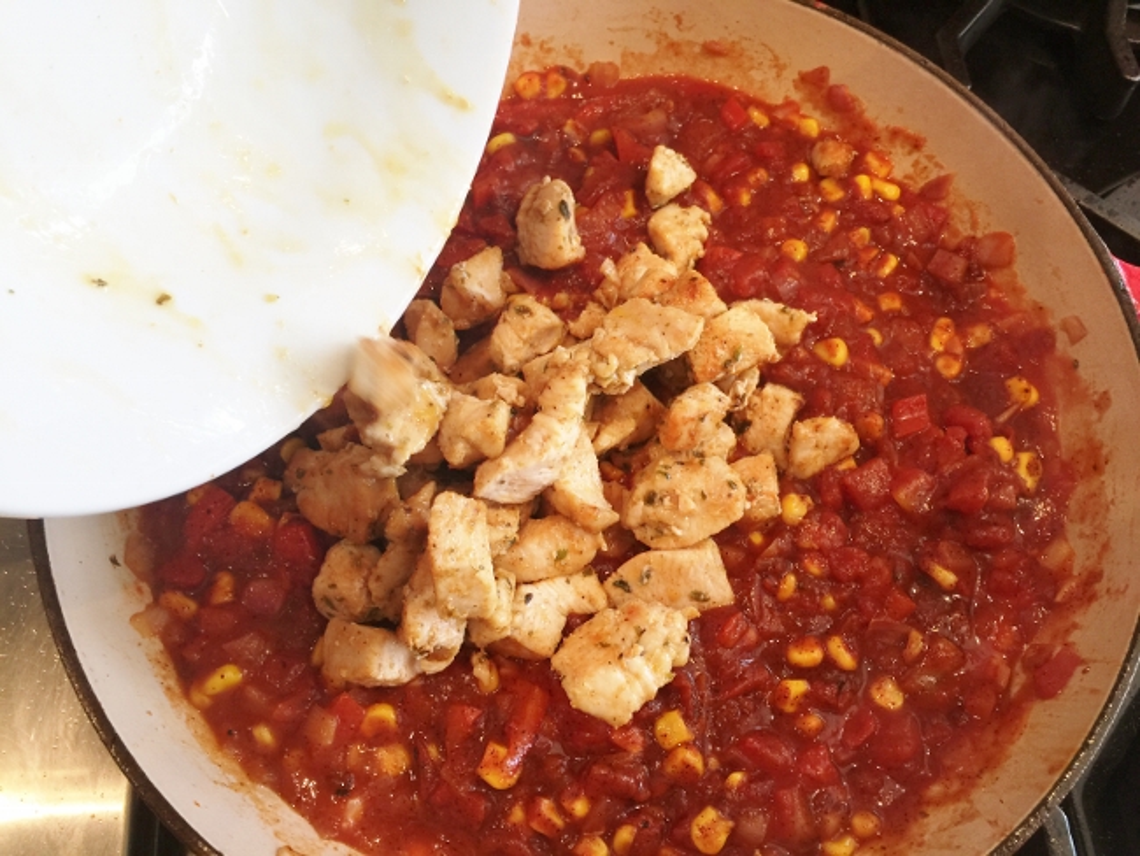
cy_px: 428
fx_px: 955
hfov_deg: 61.6
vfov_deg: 48.3
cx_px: 570
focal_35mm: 29
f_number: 2.2
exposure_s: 1/40
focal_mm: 4.15
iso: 32
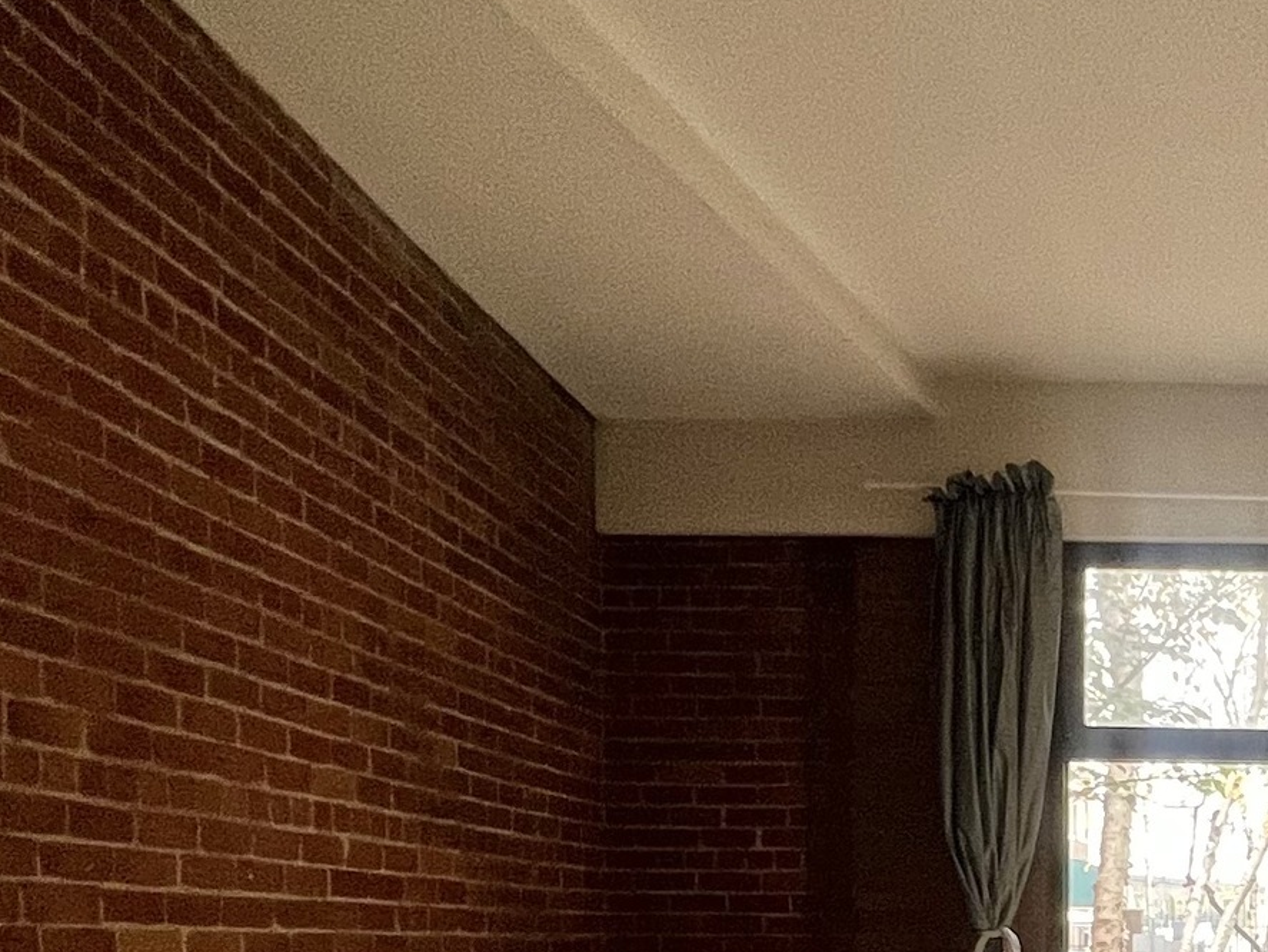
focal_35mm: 45
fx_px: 1649
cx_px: 1521
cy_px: 1019
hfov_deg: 34.0
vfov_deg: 29.4
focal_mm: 1.57
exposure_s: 1/60
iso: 160
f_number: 1.8
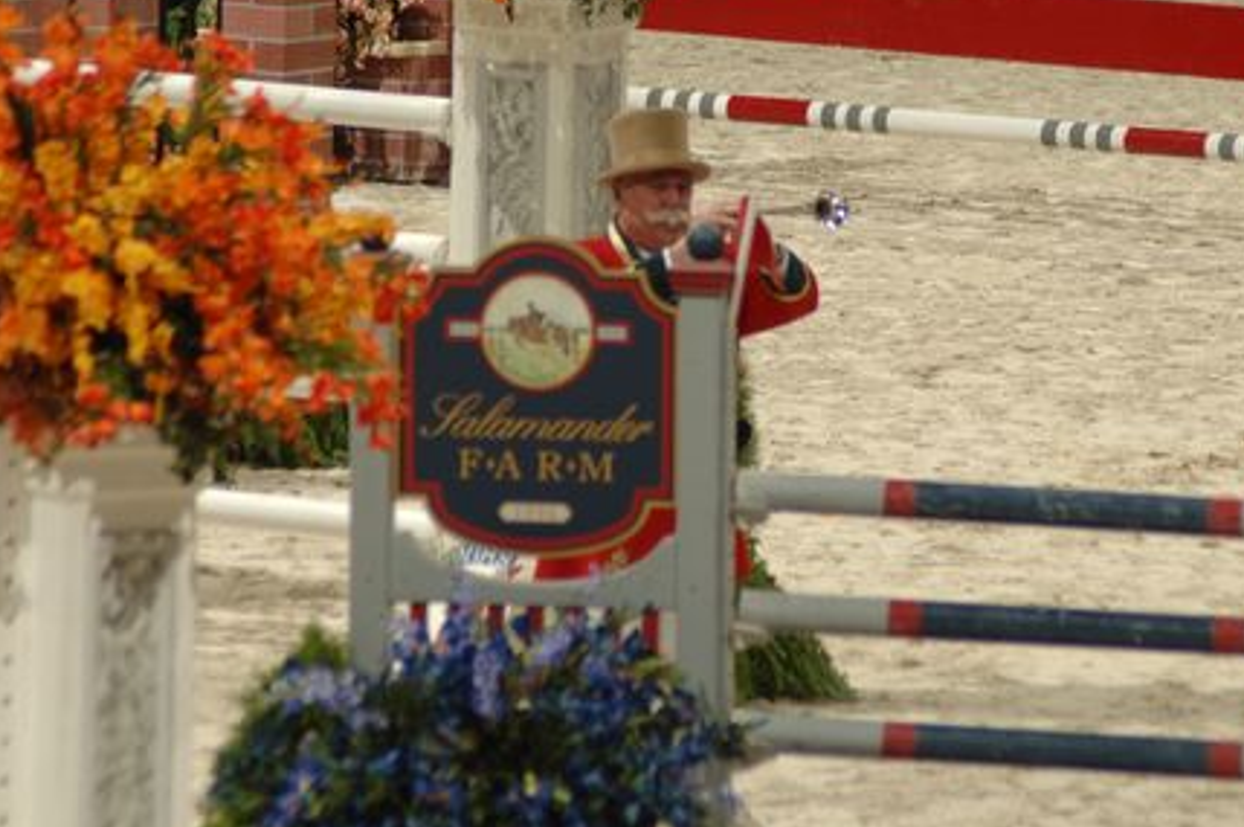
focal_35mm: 559
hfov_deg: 3.7
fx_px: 19294
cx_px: 728
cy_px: 295
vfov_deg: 2.5
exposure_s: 1/250
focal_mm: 250
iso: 200
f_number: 5.6
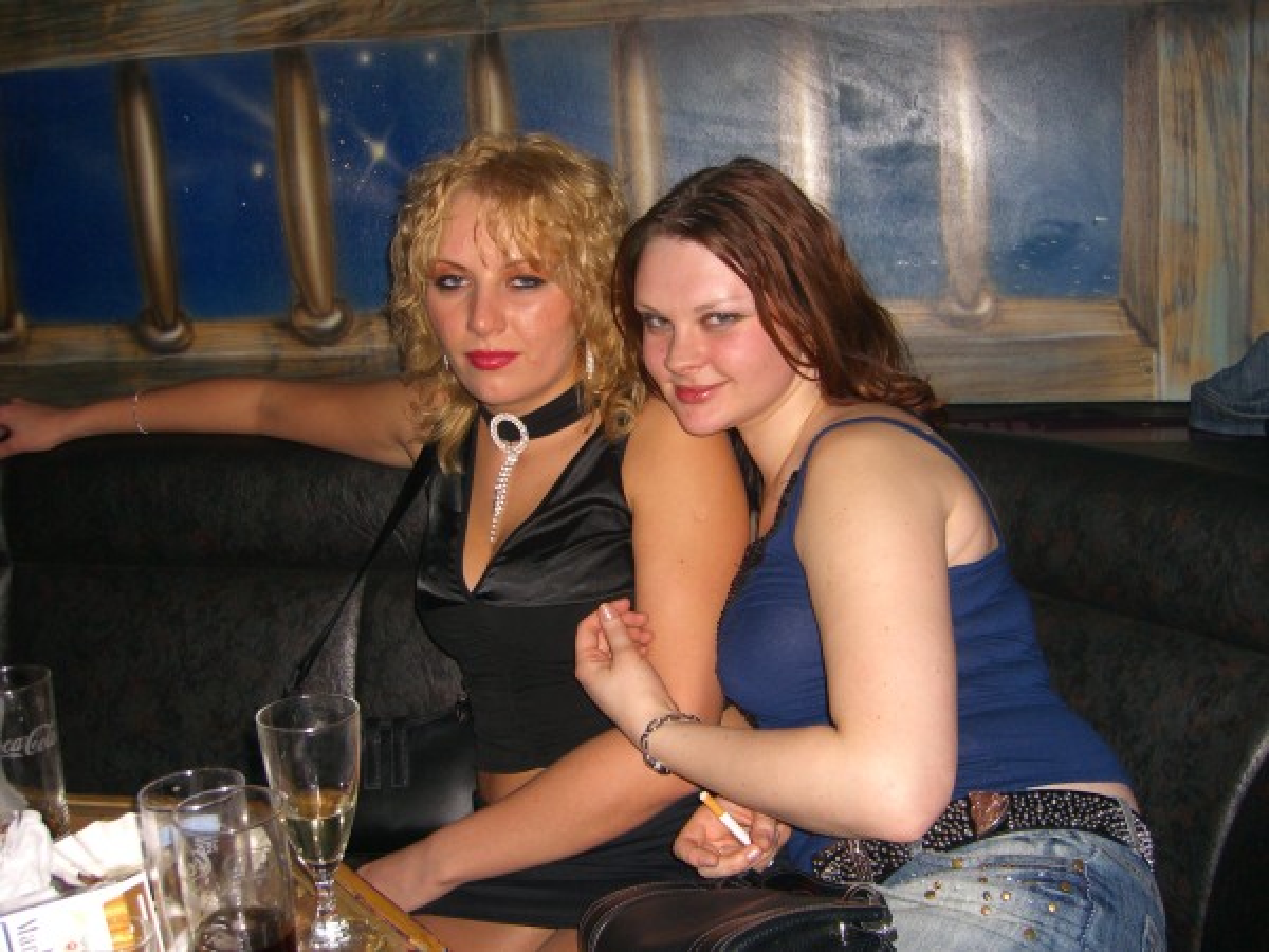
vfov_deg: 37.7
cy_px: 476
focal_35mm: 38
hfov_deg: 49.0
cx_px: 634
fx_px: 1393
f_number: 2.8
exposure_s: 1/60
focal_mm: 7.9
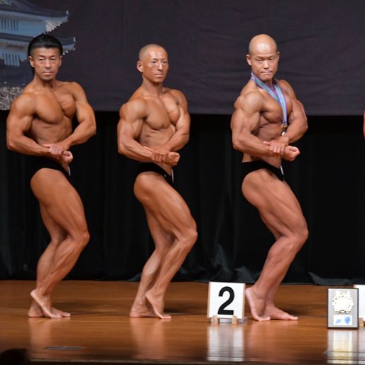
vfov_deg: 5.1
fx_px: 4128
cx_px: 189
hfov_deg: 5.1
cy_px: 182
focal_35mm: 346
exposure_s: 1/400
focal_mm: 180
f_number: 5.6
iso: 4000
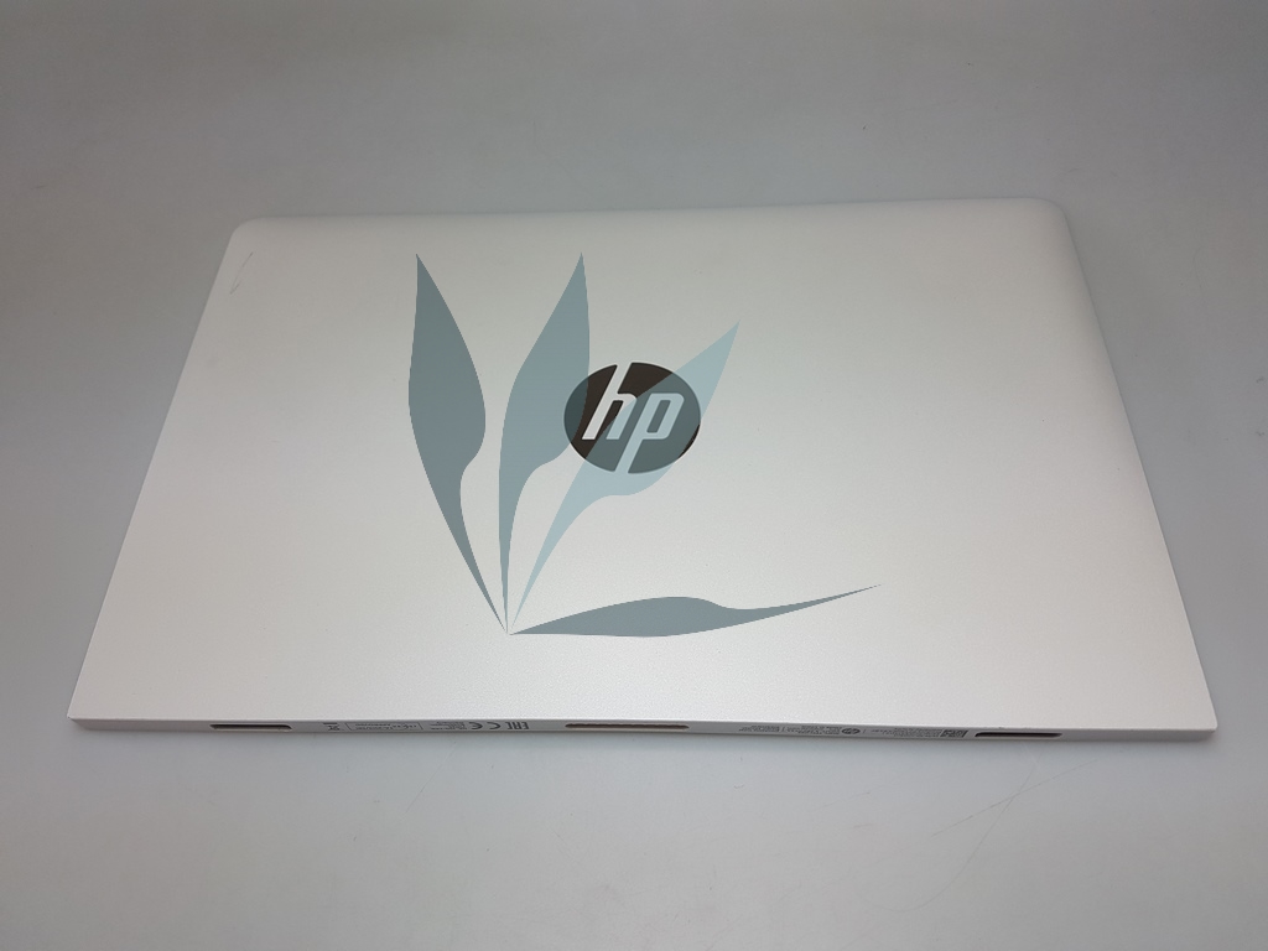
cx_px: 634
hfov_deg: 67.3
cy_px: 476
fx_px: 952
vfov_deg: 53.1
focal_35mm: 26
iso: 40
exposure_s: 1/133
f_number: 1.7
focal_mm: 4.2
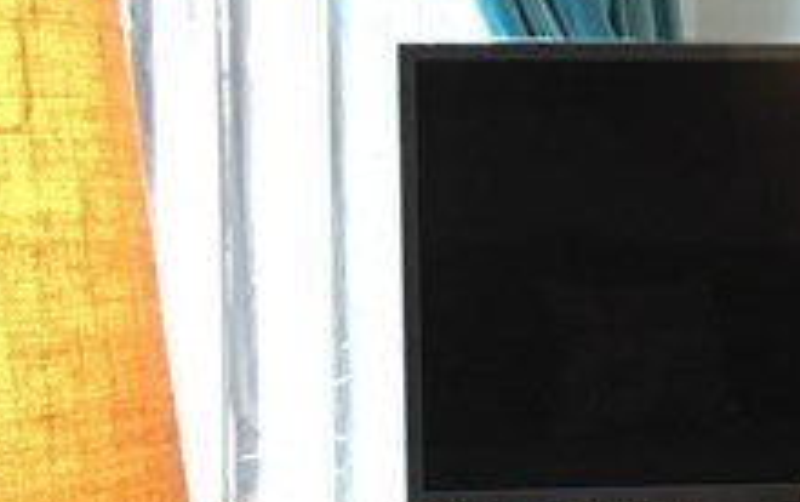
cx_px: 1807
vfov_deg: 9.2
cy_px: 295
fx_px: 3121
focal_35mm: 143
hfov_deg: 12.2
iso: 80
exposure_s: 1/15
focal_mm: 4.15
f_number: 2.2
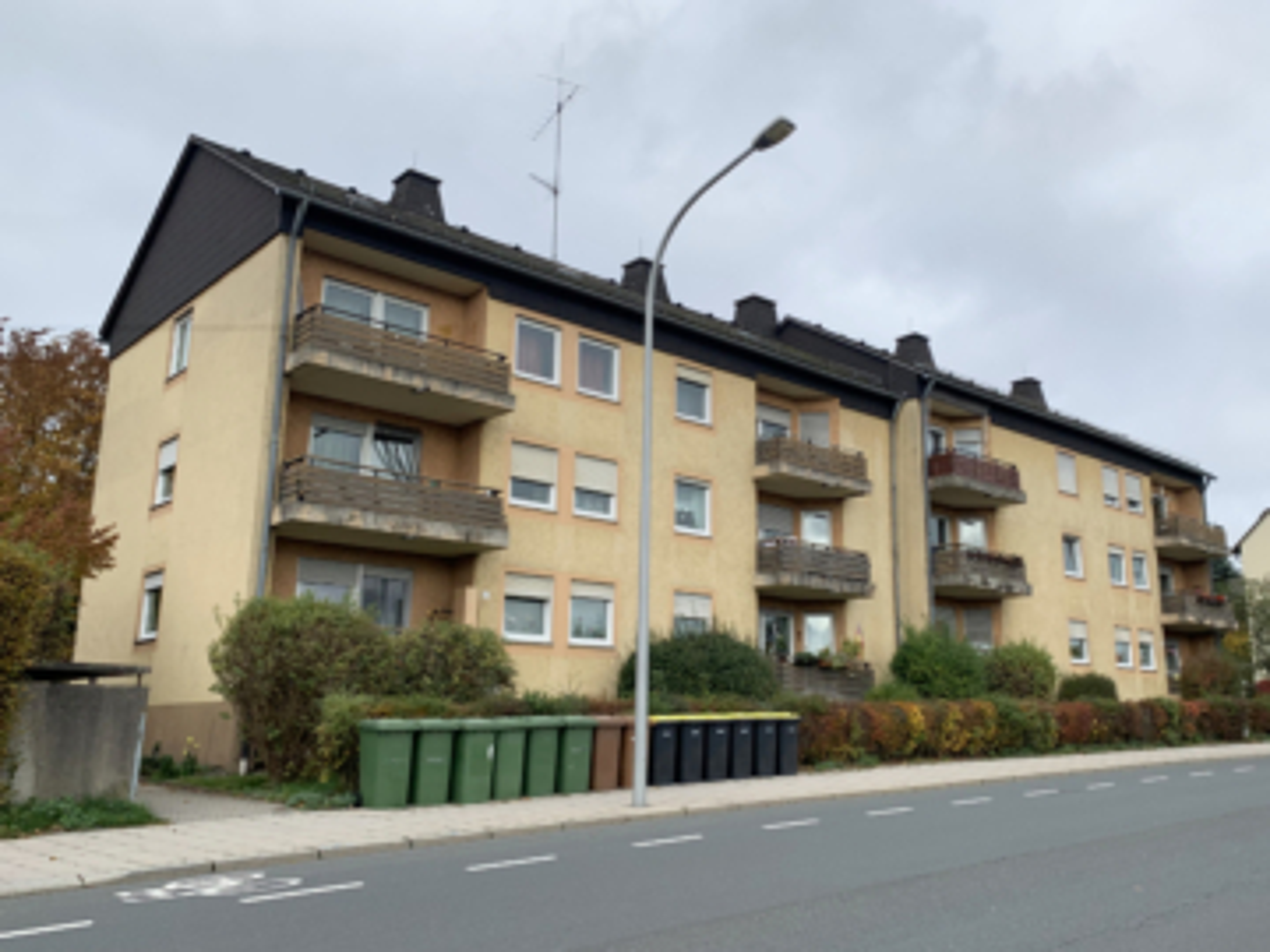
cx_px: 635
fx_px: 954
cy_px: 476
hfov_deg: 67.3
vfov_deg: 53.1
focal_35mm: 26
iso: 25
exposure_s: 1/1560
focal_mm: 4.2
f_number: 1.8
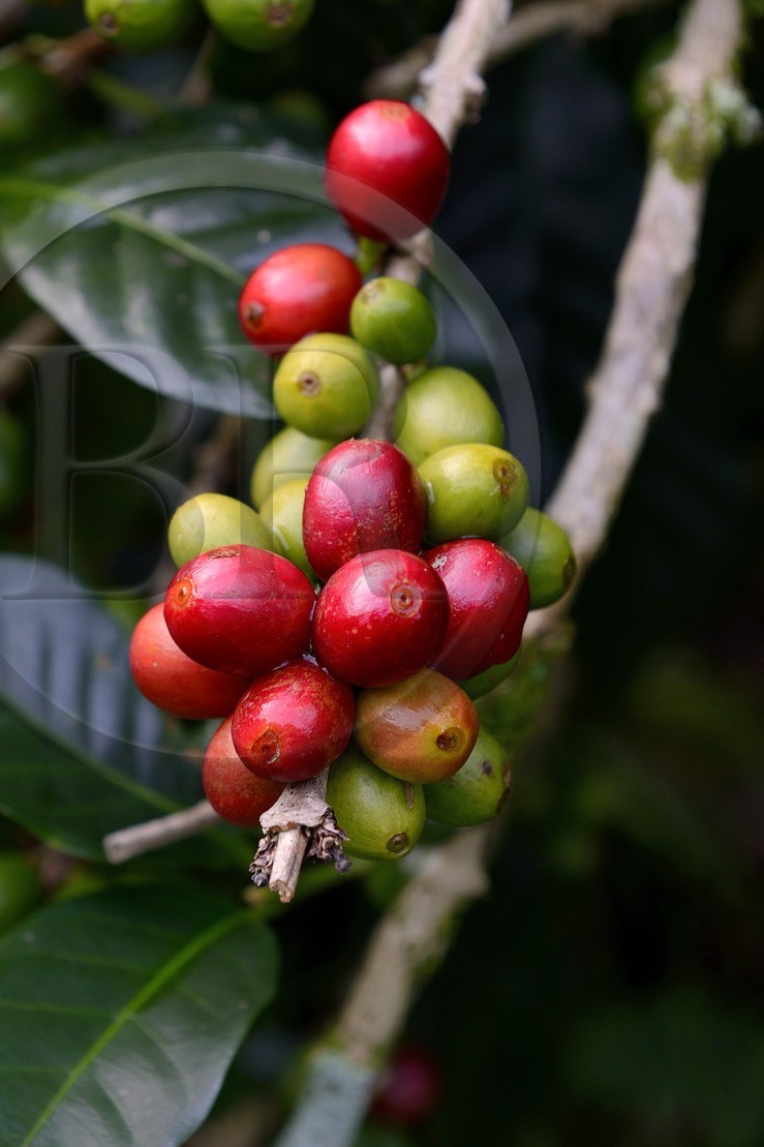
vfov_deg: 20.2
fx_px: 3216
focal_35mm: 101
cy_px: 474
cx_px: 221
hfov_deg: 13.5
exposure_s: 1/60
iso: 800
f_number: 7.1
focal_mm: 70
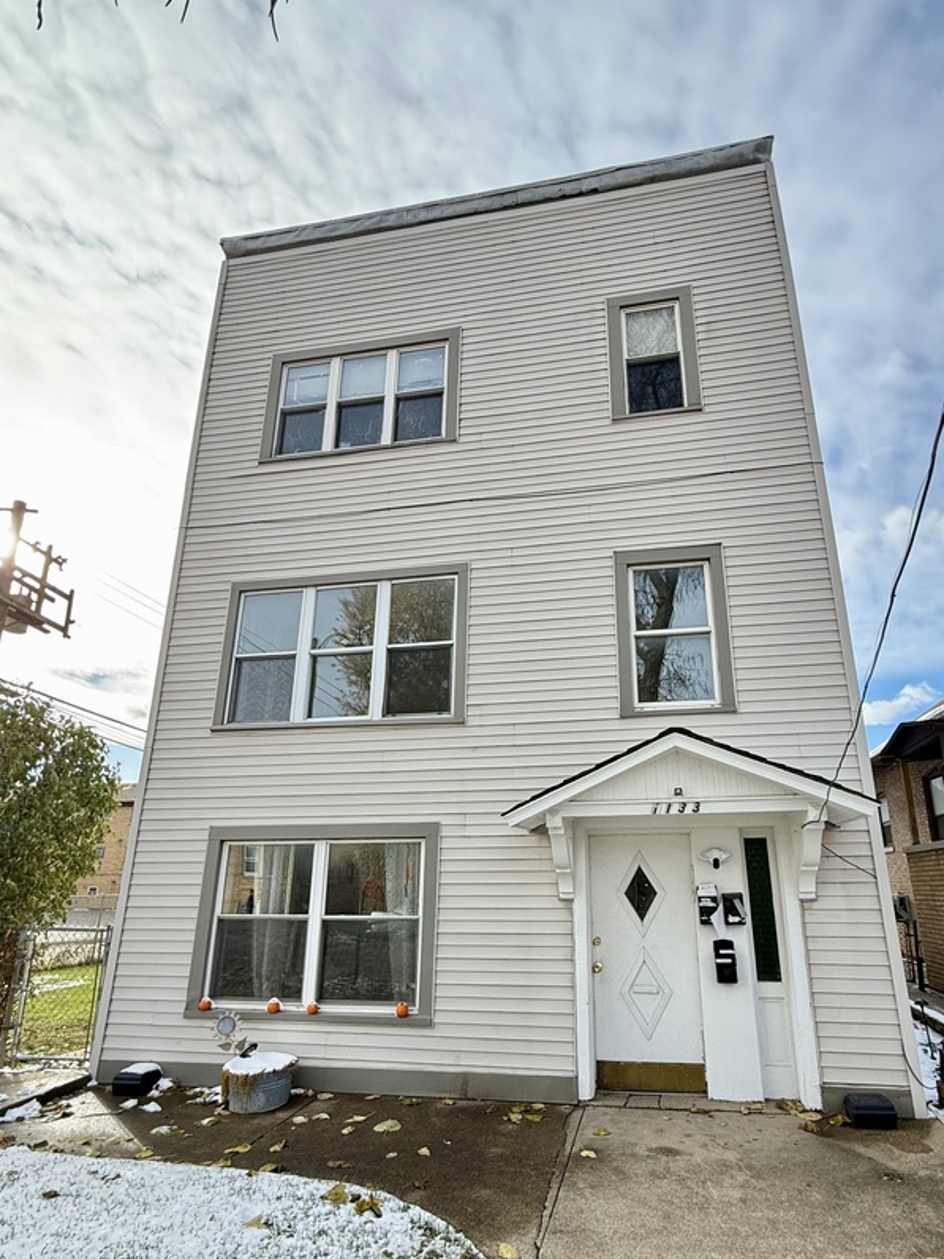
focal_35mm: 19
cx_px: 527
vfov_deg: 84.5
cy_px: 686
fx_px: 691
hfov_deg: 68.5
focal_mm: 2.22
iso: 50
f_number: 2.2
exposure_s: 1/430
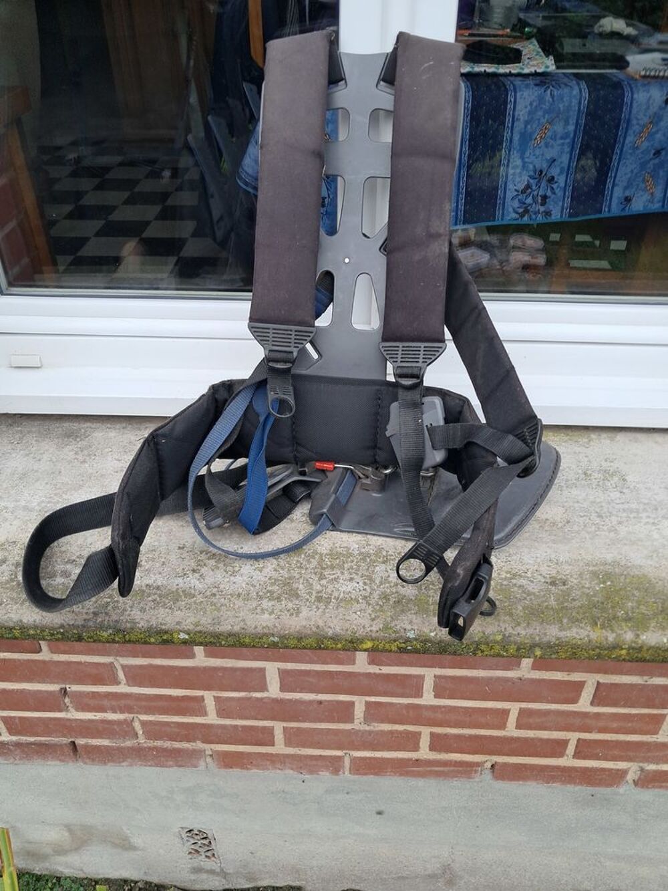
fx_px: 695
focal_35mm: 27
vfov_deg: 65.3
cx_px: 334
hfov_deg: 51.4
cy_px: 446
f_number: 1.8
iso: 50
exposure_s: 1/60
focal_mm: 4
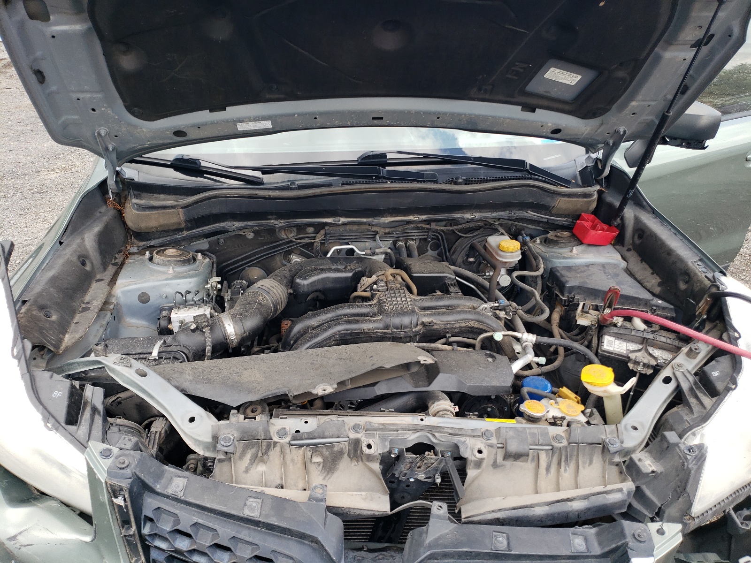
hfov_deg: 67.3
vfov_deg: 53.1
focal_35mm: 26
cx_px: 376
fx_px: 564
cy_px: 282
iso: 50
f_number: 1.5
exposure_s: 1/455
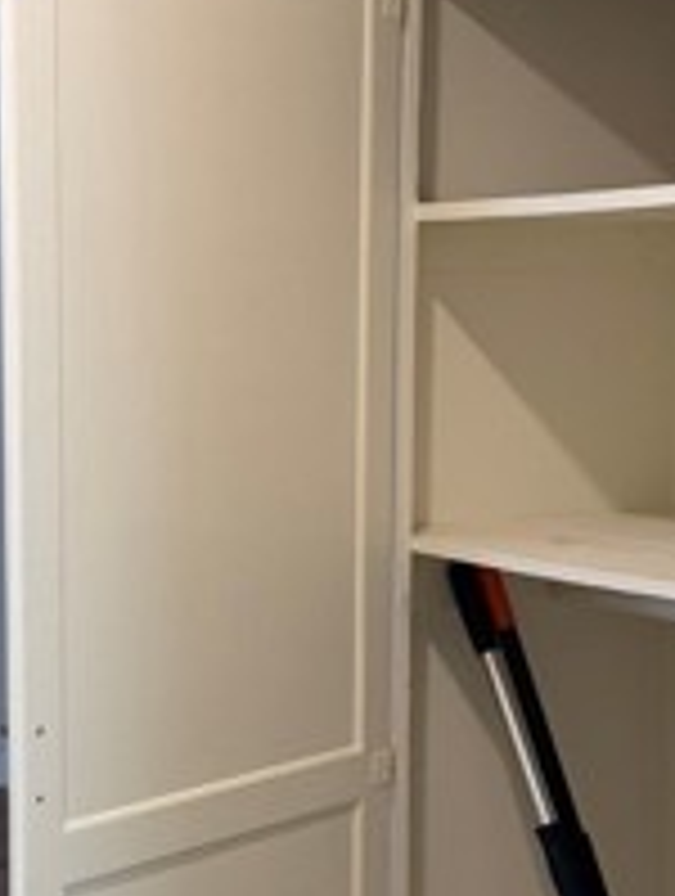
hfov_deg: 19.1
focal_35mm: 77
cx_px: 202
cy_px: 581
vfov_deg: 25.2
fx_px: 1996
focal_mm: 6.76
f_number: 1.78
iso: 125
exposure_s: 1/120
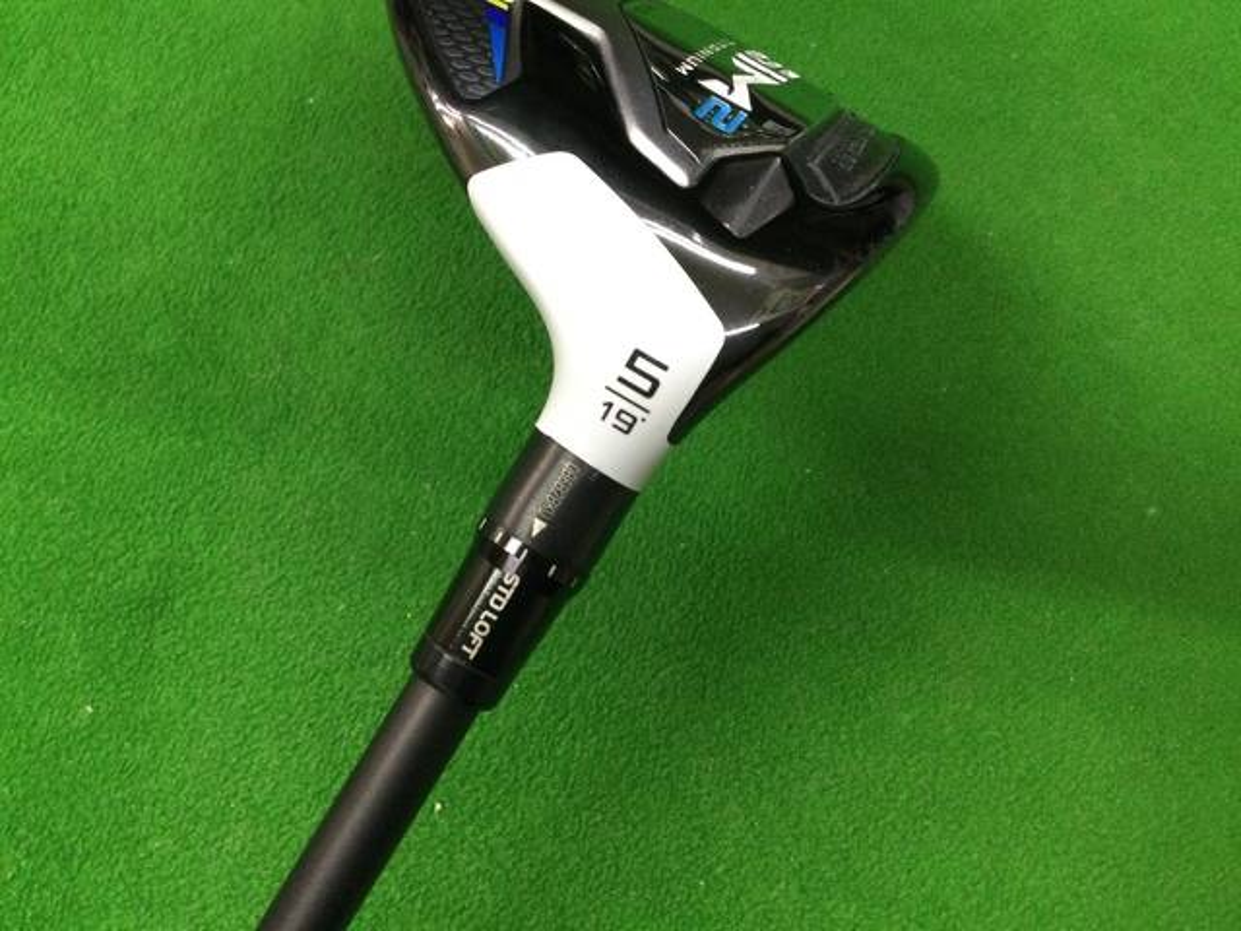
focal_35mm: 31
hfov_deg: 58.4
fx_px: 1111
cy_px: 466
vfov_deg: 45.4
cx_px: 620
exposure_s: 1/30
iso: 125
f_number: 2.4
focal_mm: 3.3
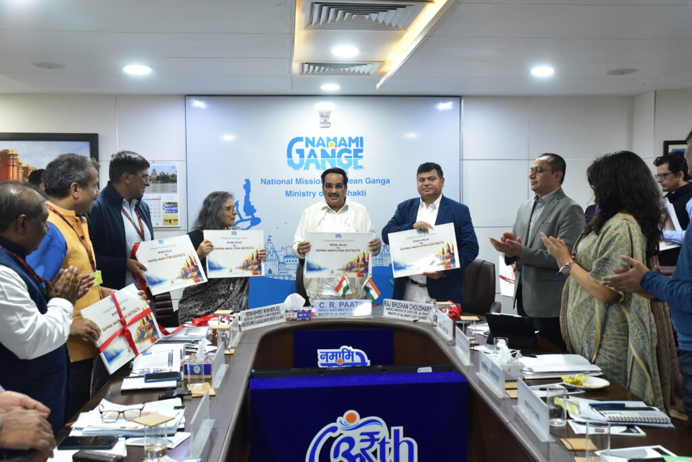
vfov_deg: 36.9
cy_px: 231
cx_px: 346
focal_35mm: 36
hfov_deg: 53.1
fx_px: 692
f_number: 4.5
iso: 3200
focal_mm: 36
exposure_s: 1/125
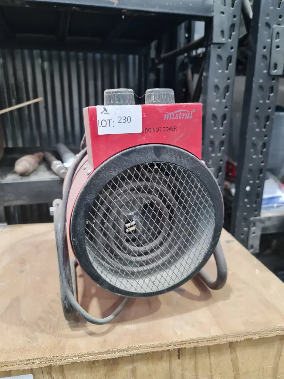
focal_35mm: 25
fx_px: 273
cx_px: 142
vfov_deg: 69.4
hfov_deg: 54.9
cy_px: 190
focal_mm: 7
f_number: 1.8
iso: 200
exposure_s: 1/50
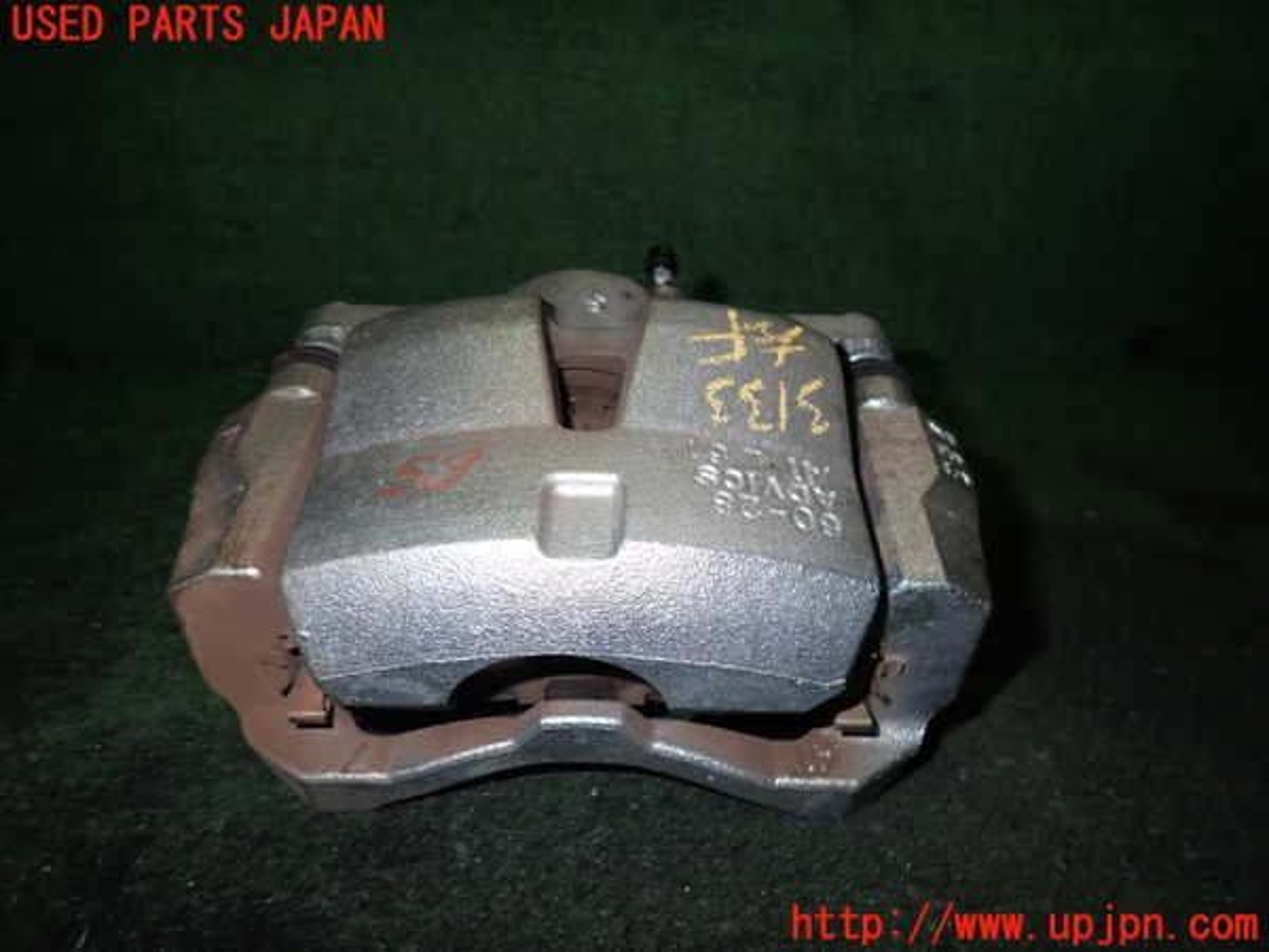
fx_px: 916
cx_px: 634
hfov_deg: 69.4
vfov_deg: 54.9
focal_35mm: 25
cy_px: 476
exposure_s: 1/30
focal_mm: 4.5
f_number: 5.6
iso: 200
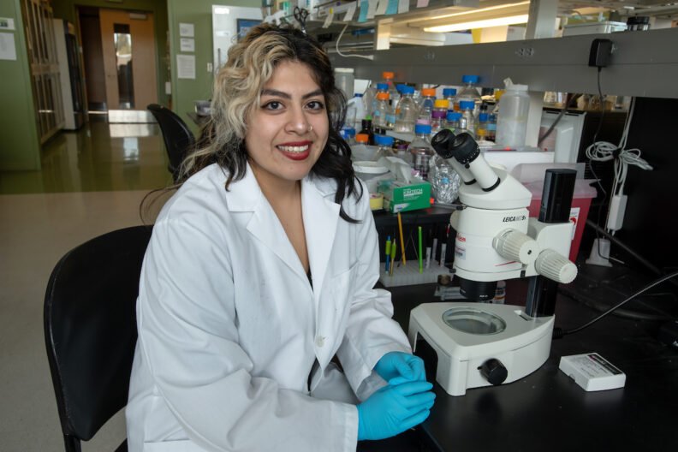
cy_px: 226
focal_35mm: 28
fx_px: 527
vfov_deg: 46.4
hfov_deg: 65.5
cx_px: 339
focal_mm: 28
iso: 640
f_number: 11
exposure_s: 1/60
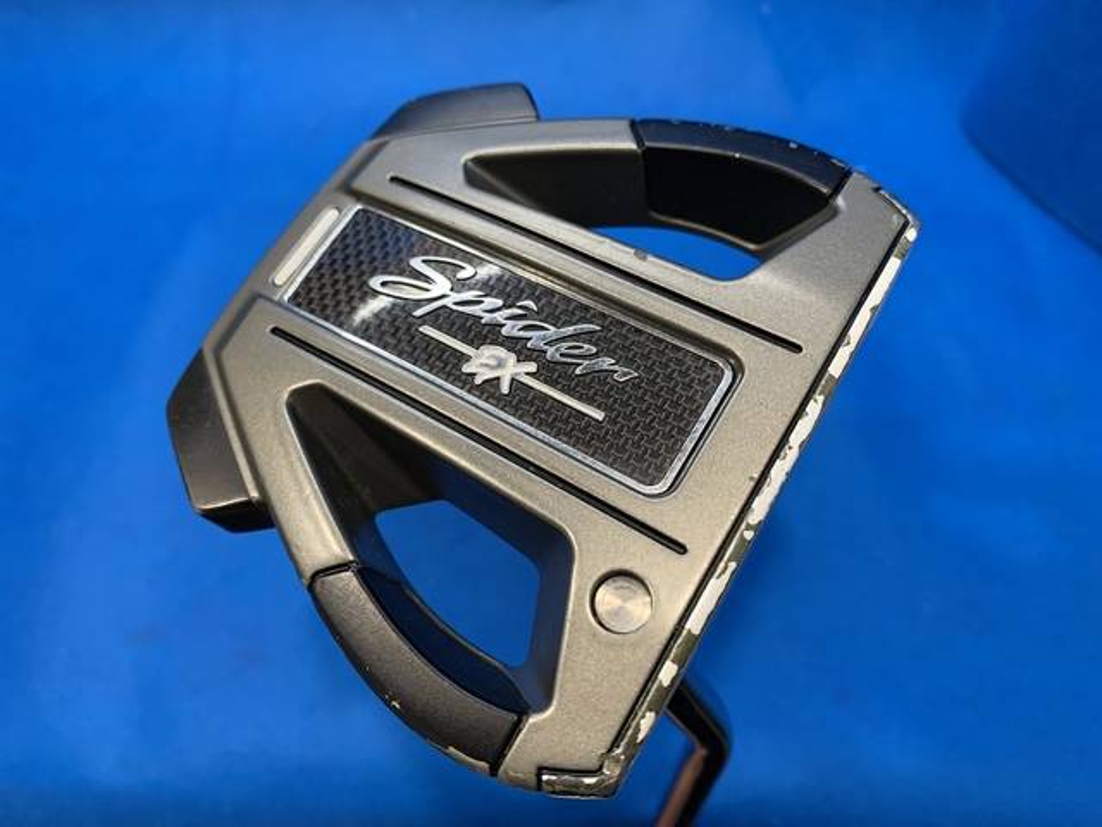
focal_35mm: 26
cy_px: 414
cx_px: 551
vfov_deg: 53.1
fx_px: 828
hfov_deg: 67.3
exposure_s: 1/60
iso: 80
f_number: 1.8
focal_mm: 4.25
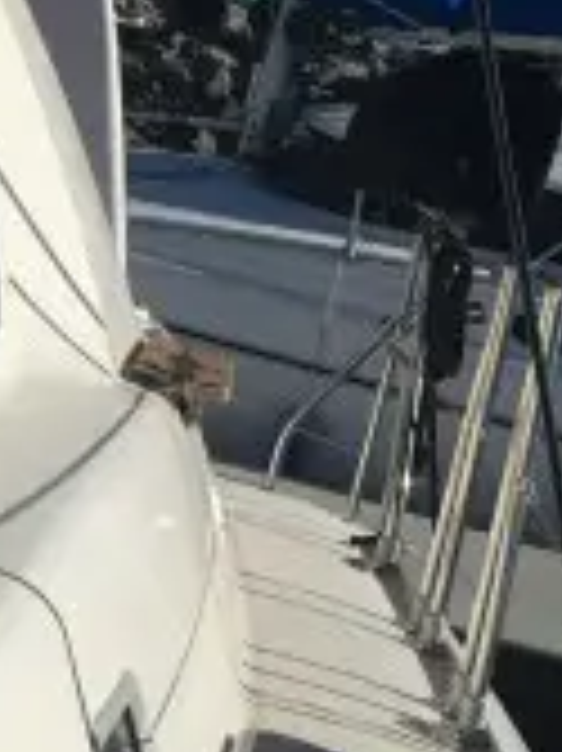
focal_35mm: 139
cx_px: -751
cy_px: -81
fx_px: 3013
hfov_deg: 9.6
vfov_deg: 13.9
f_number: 2.2
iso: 25
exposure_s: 1/4049
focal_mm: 4.15
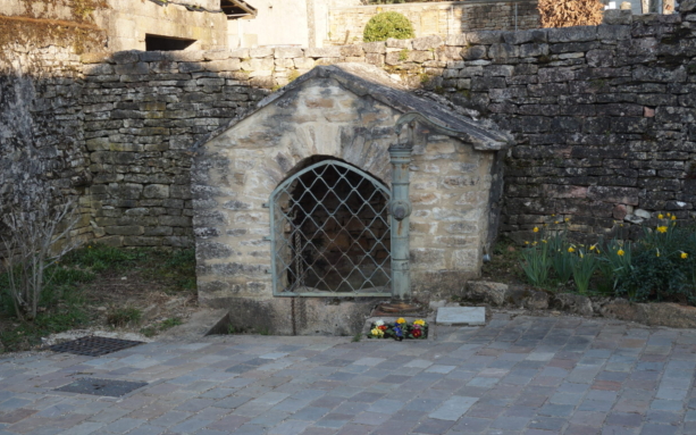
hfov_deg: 39.6
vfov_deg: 25.3
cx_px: 334
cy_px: 237
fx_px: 967
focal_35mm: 51
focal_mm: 32
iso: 200
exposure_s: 1/200
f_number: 6.3
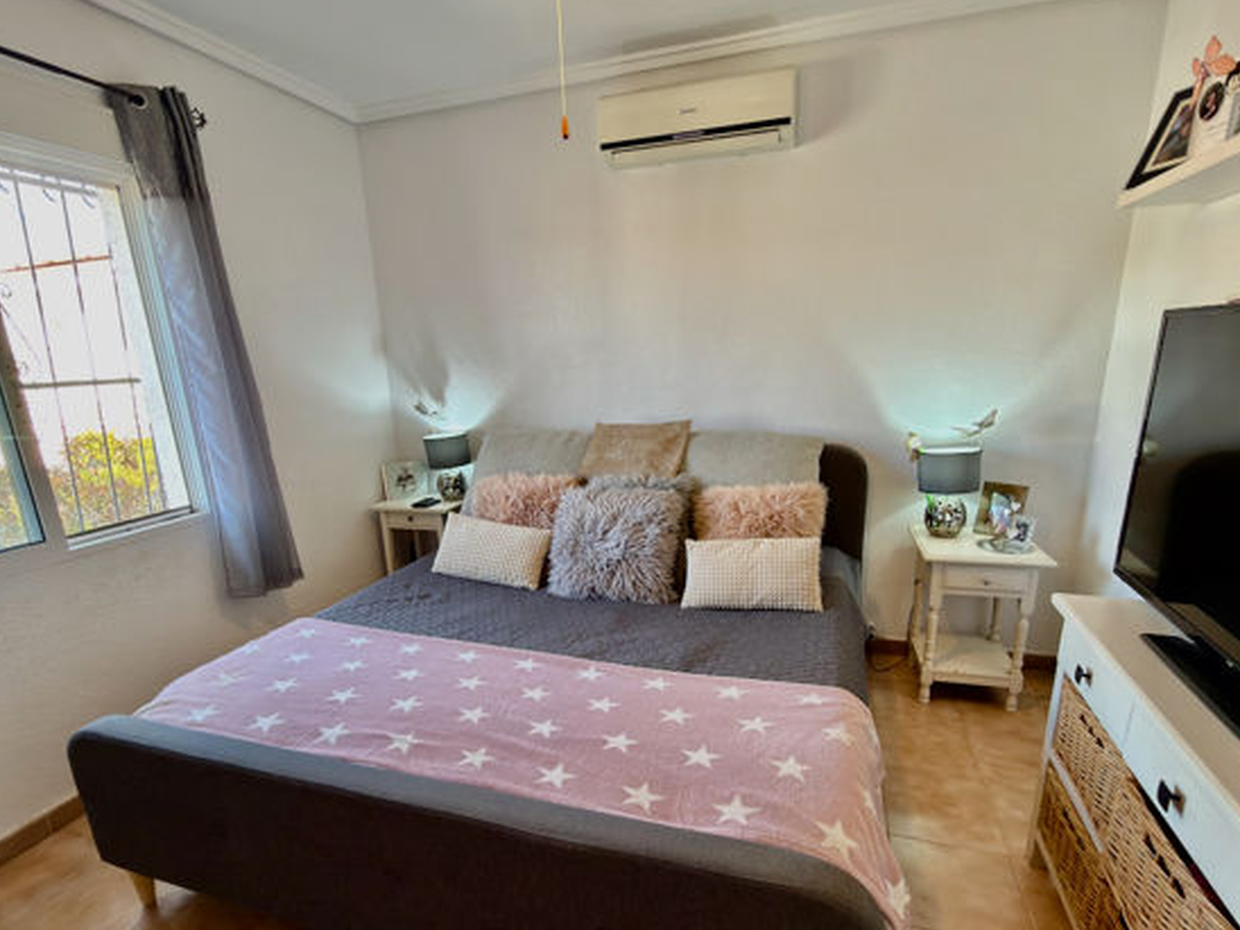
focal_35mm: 18
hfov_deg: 87.8
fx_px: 645
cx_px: 623
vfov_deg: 71.2
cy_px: 532
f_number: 2.2
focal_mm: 2.22
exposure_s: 1/25
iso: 50
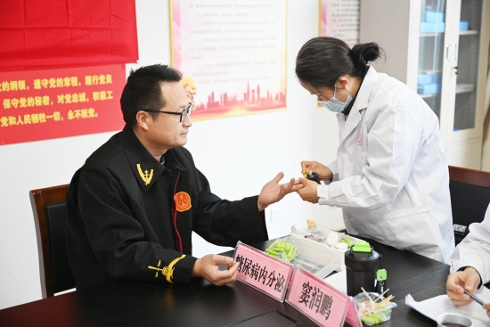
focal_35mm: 46
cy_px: 164
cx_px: 245
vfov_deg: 29.3
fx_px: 626
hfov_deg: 42.7
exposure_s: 1/125
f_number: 2.8
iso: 1800
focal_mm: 46
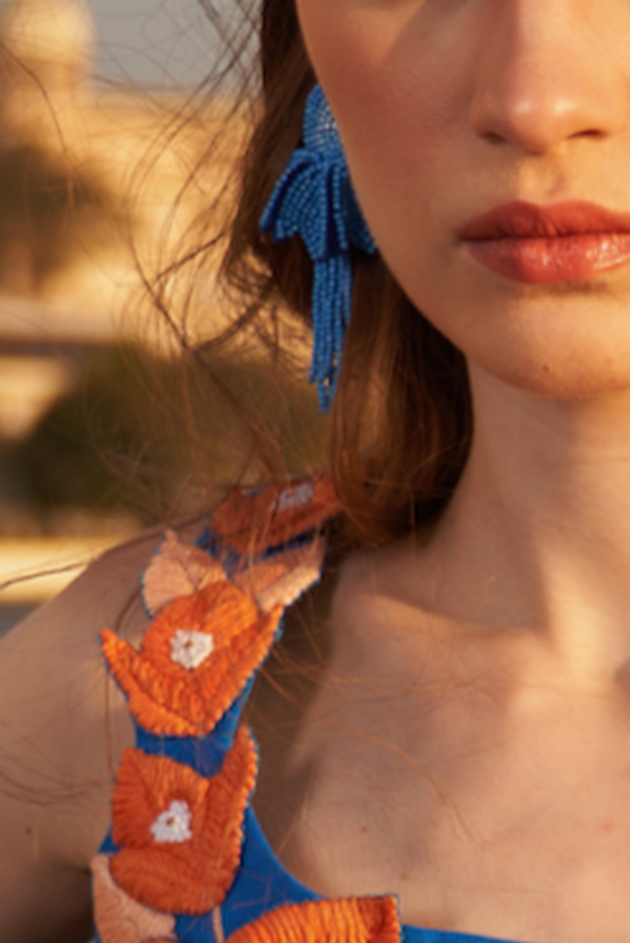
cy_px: 527
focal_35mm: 106
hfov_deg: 12.4
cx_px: 875
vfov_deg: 19.3
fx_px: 2780
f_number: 3.2
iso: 50
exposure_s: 1/800
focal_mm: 31
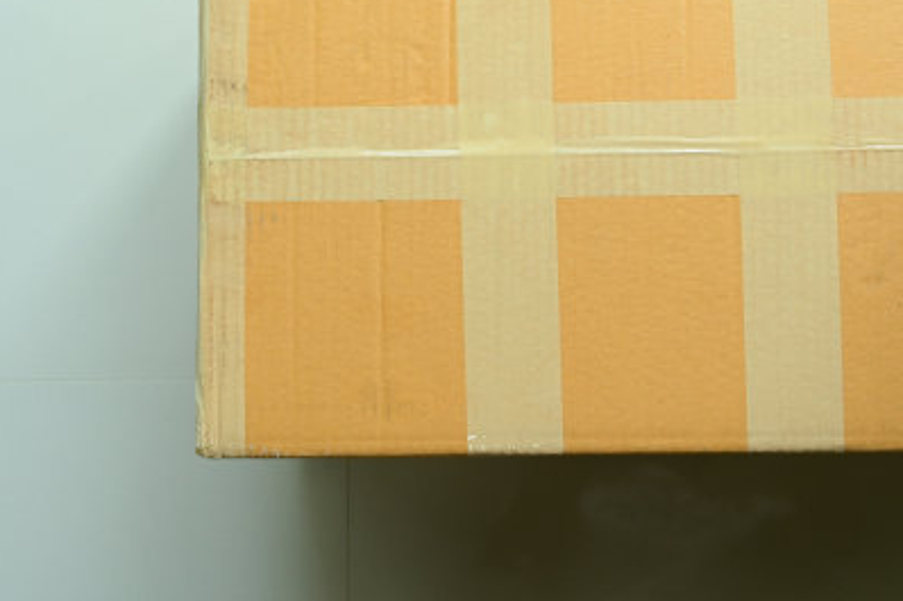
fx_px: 1580
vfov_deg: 21.4
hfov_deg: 31.6
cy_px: 158
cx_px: 617
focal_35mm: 63
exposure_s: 1/100
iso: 800
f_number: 5.6
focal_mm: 41
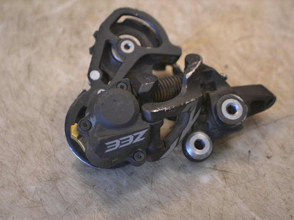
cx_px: 152
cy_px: 110
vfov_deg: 20.0
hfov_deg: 26.5
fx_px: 624
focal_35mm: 74
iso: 2200
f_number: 5.3
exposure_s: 1/60
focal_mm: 45
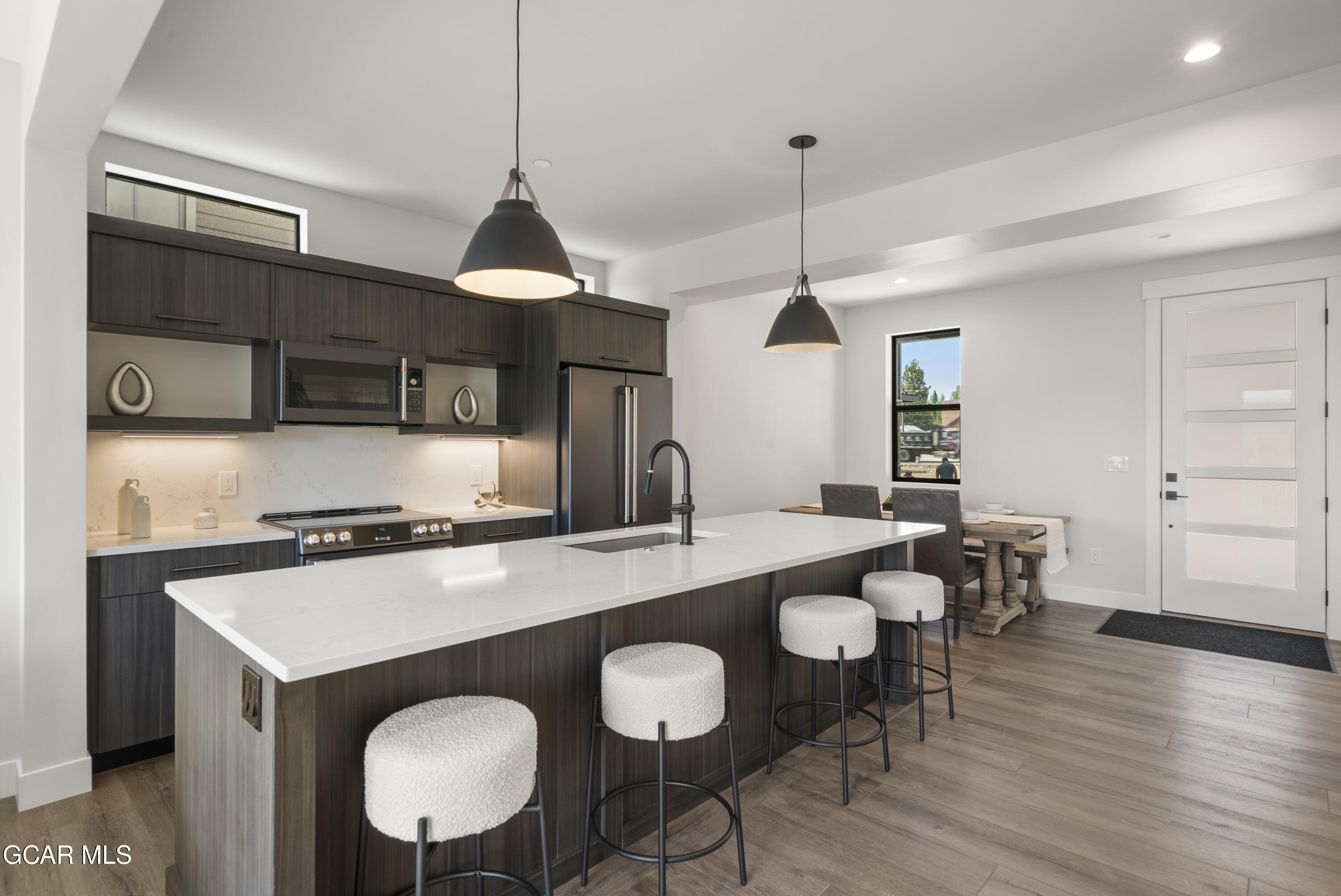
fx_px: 633
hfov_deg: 93.3
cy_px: 448
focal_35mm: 17
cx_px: 670
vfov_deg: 70.5
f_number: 10
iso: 250
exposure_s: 1/2
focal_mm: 17
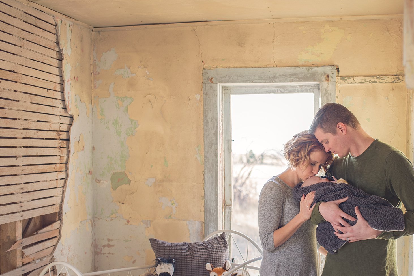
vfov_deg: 27.5
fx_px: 564
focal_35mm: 49
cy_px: 161
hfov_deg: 40.1
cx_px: 254
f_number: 2.2
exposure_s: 1/640
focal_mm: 35
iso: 400
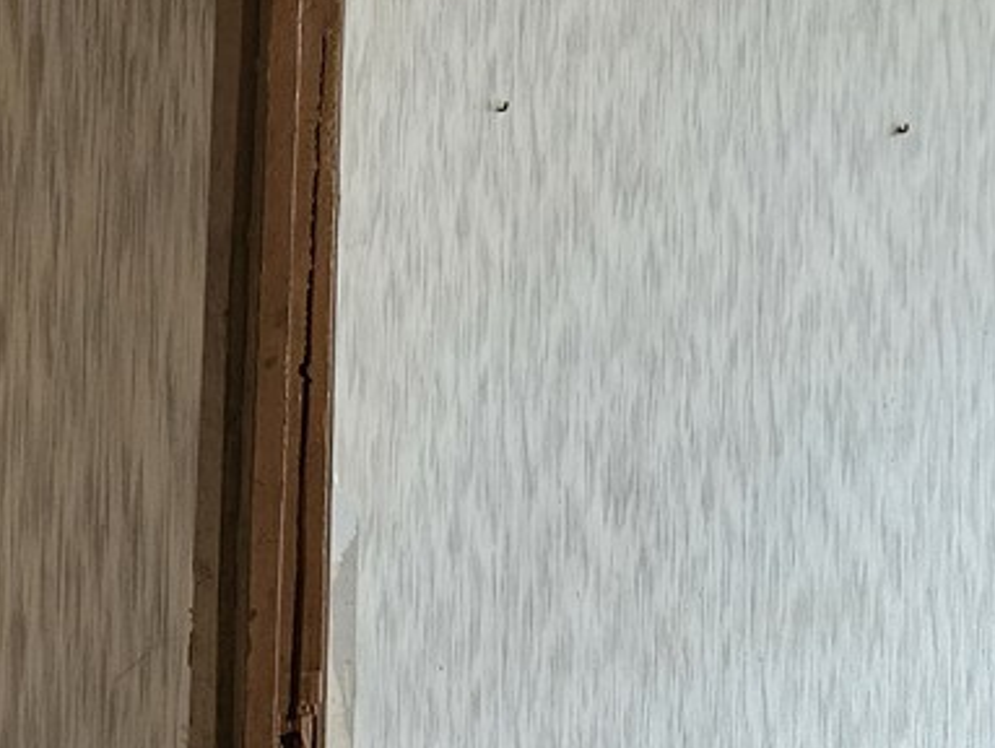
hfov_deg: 24.6
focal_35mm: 72
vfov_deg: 20.4
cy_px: 280
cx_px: -177
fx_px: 2072
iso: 1000
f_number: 1.8
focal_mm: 5.4
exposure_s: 1/25
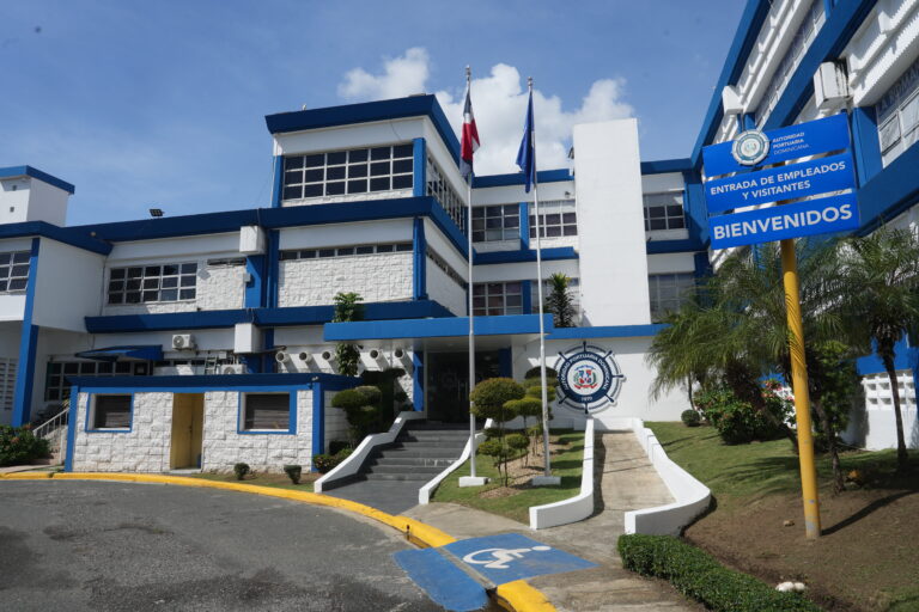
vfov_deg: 53.1
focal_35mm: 24
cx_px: 460
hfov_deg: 73.7
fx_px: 613
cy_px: 306
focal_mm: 24
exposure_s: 1/200
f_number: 11
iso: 100
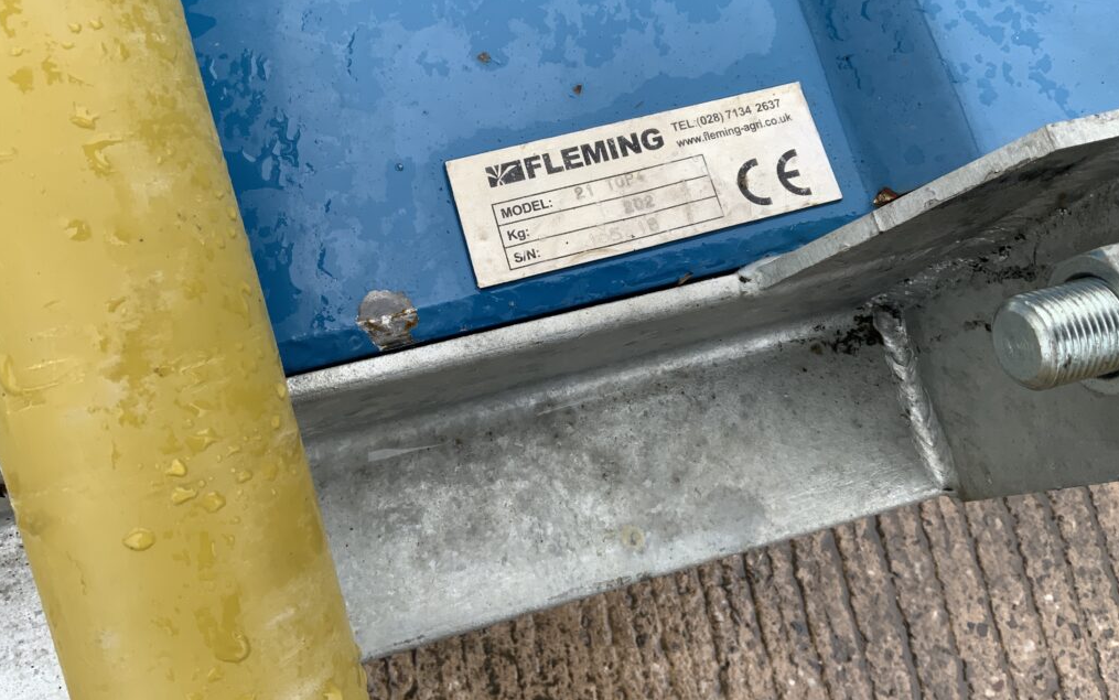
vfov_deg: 40.4
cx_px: 561
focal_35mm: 31
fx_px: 946
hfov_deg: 61.2
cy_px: 278
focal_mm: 3
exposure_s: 1/283
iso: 16
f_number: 1.8
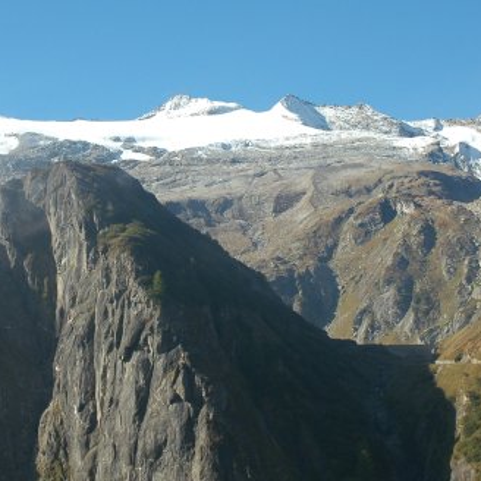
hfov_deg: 24.6
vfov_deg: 24.7
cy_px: 223
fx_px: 1099
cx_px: 173
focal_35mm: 70
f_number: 10
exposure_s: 1/200
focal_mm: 25
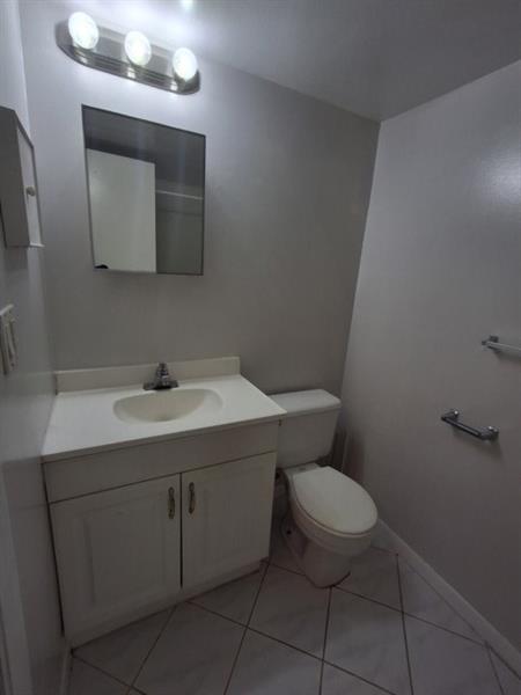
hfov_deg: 78.1
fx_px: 321
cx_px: 260
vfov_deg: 94.5
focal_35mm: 16
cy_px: 348
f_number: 2.2
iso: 40
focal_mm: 1.64
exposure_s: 1/120
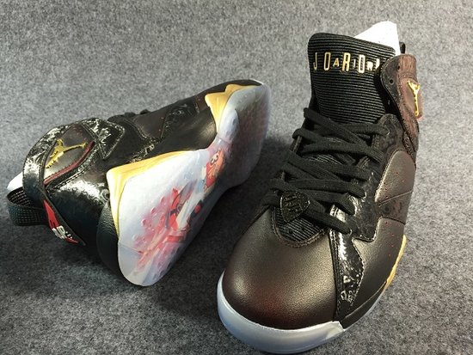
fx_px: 396
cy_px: 178
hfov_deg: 61.6
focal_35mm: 29
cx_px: 236
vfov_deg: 48.3
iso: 160
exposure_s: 1/33
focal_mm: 4.15
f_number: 2.2
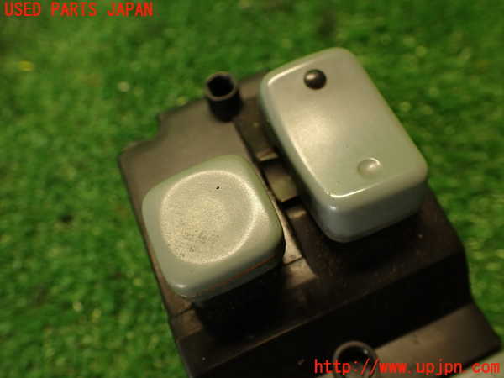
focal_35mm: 30
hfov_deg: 60.0
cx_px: 252
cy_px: 189
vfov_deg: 46.8
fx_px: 437
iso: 200
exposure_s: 1/30
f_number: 2.3
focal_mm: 5.4
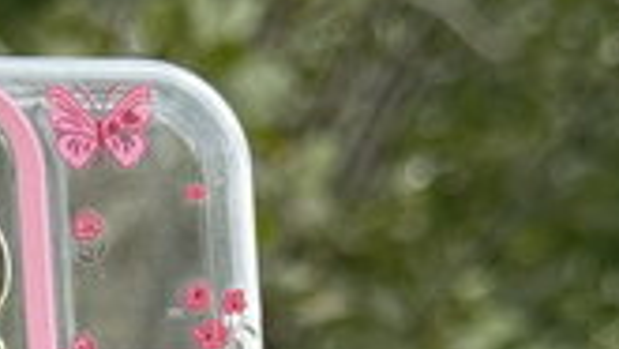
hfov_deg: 12.5
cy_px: 749
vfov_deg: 6.9
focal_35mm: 169
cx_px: -45
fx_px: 2775
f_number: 1.78
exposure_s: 1/282
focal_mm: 6.76
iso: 64
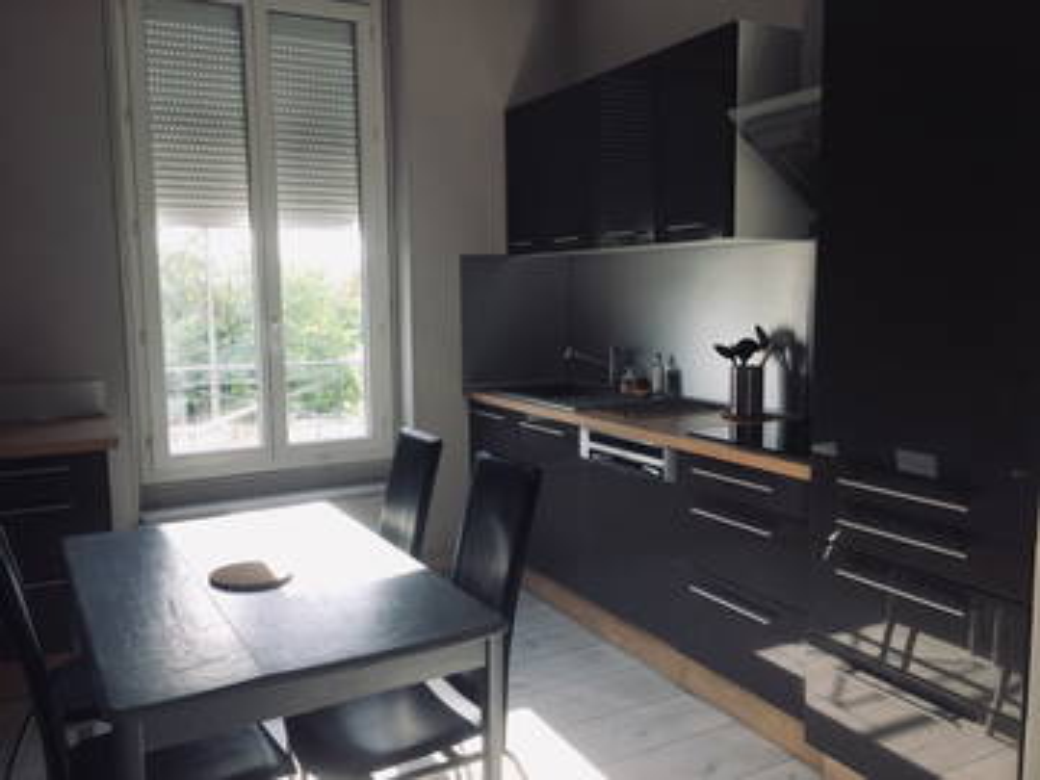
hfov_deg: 61.7
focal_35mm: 29
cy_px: 390
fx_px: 871
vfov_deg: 48.2
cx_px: 520
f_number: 2.2
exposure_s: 1/124
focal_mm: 4.15
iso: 32
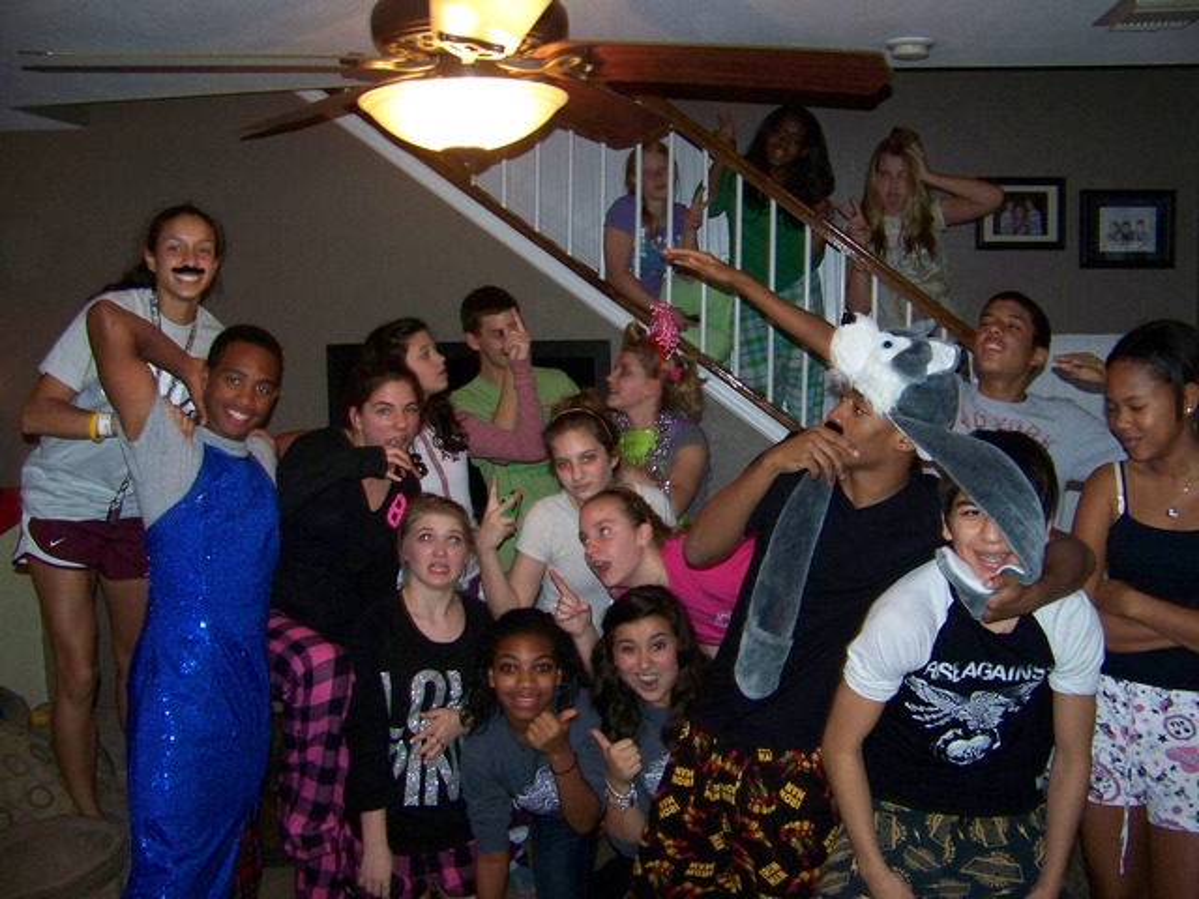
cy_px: 450
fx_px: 1247
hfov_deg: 51.4
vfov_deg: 39.7
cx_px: 600
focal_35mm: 36
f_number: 2.8
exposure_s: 1/30
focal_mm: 5.85
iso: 200
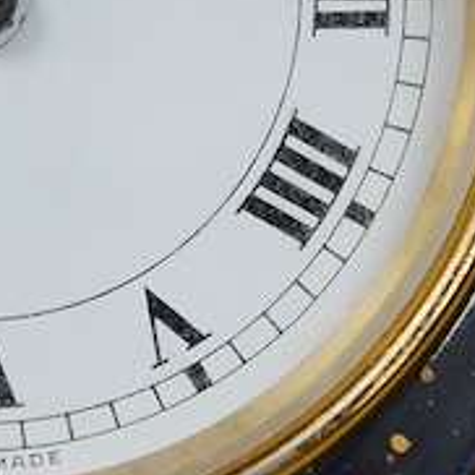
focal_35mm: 237
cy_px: -14
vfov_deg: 7.4
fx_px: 3679
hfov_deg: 7.3
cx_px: -37
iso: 2500
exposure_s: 1/160
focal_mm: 30
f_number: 10
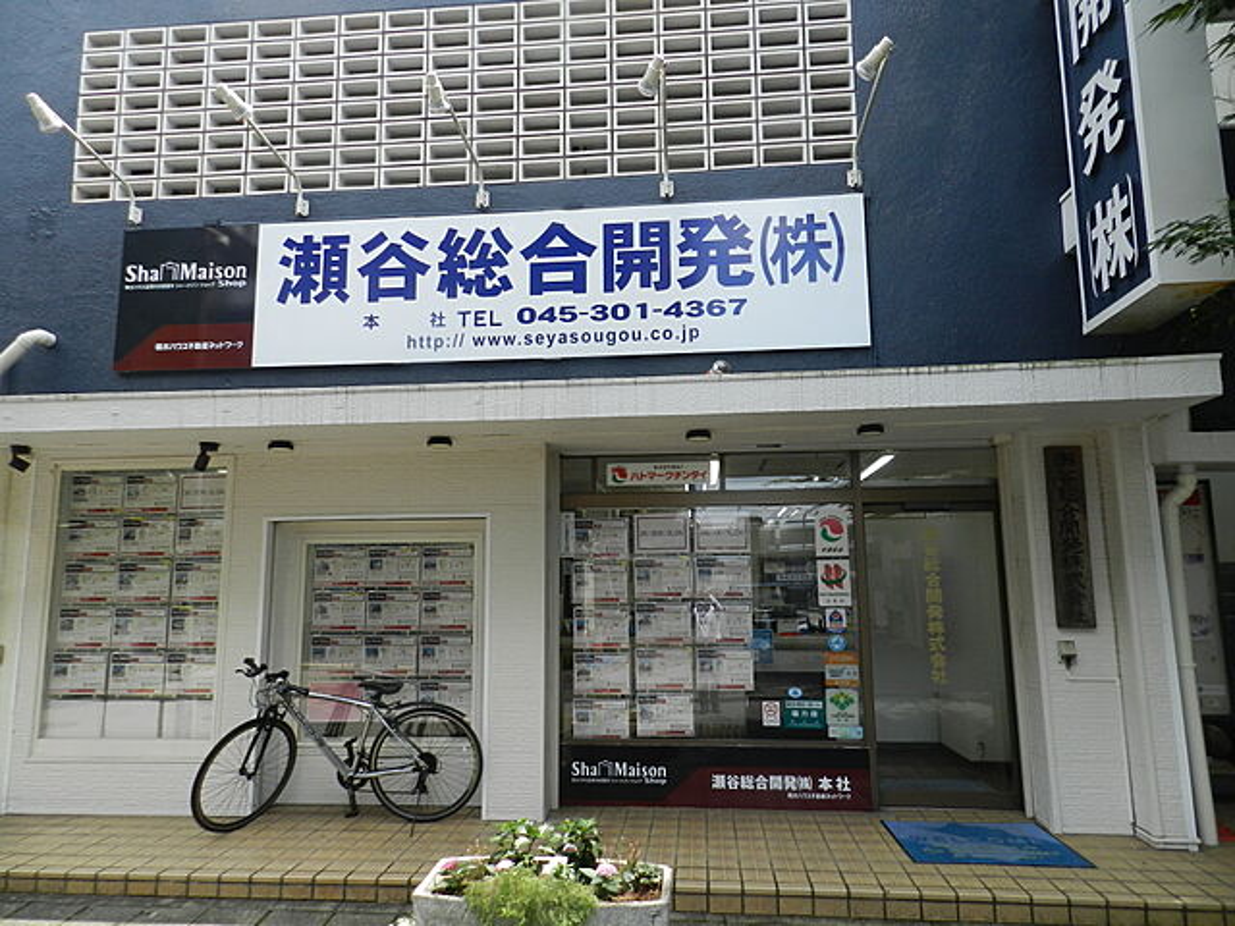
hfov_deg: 73.9
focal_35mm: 23
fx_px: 821
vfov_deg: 58.9
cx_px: 618
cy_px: 463
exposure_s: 1/500
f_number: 3.4
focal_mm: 4
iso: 160
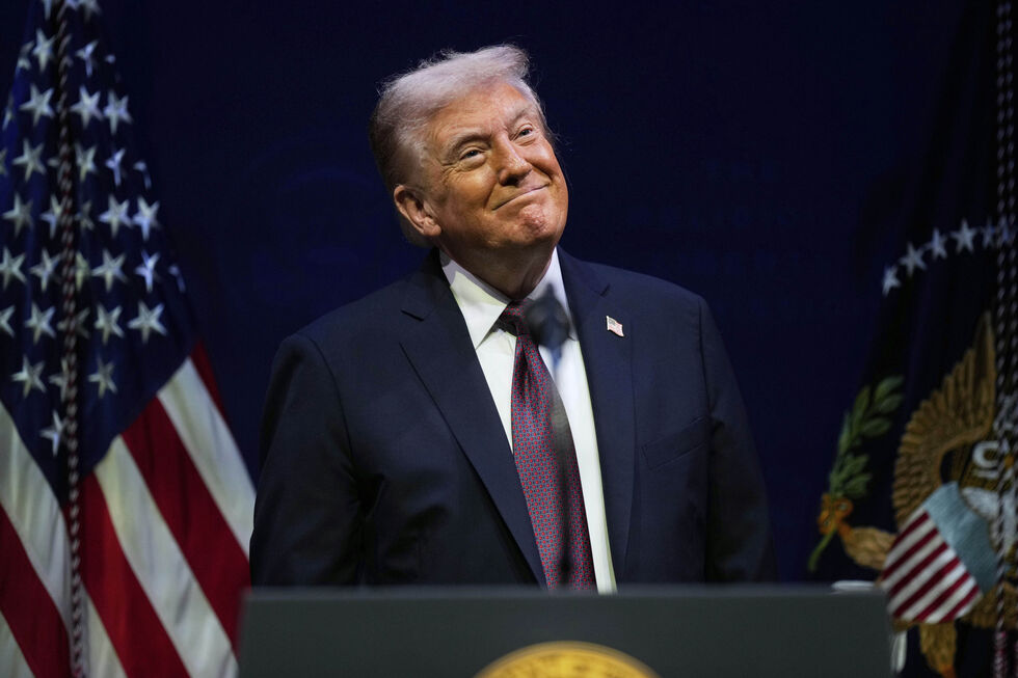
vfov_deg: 3.4
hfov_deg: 5.2
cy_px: 339
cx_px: 509
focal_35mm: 400
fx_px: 11308
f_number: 2.8
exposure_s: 1/640
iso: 1250
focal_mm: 400
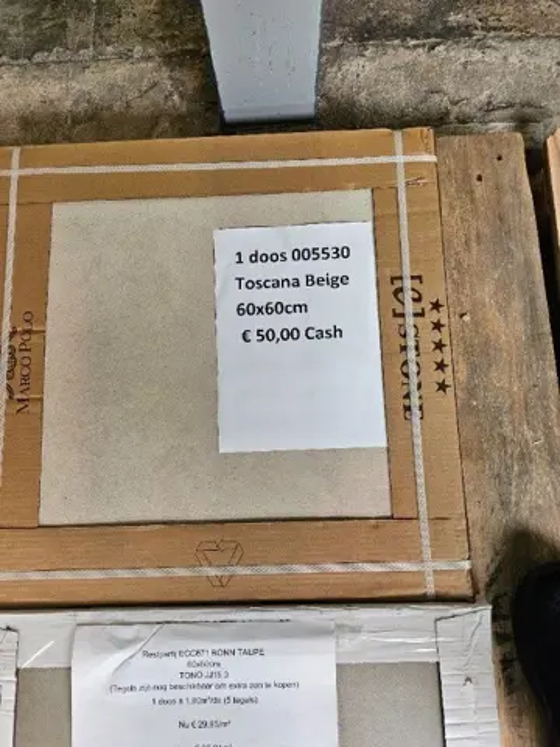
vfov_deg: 73.9
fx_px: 496
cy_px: 374
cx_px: 280
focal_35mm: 23
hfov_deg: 58.9
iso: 64
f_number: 1.7
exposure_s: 1/100
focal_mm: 6.3
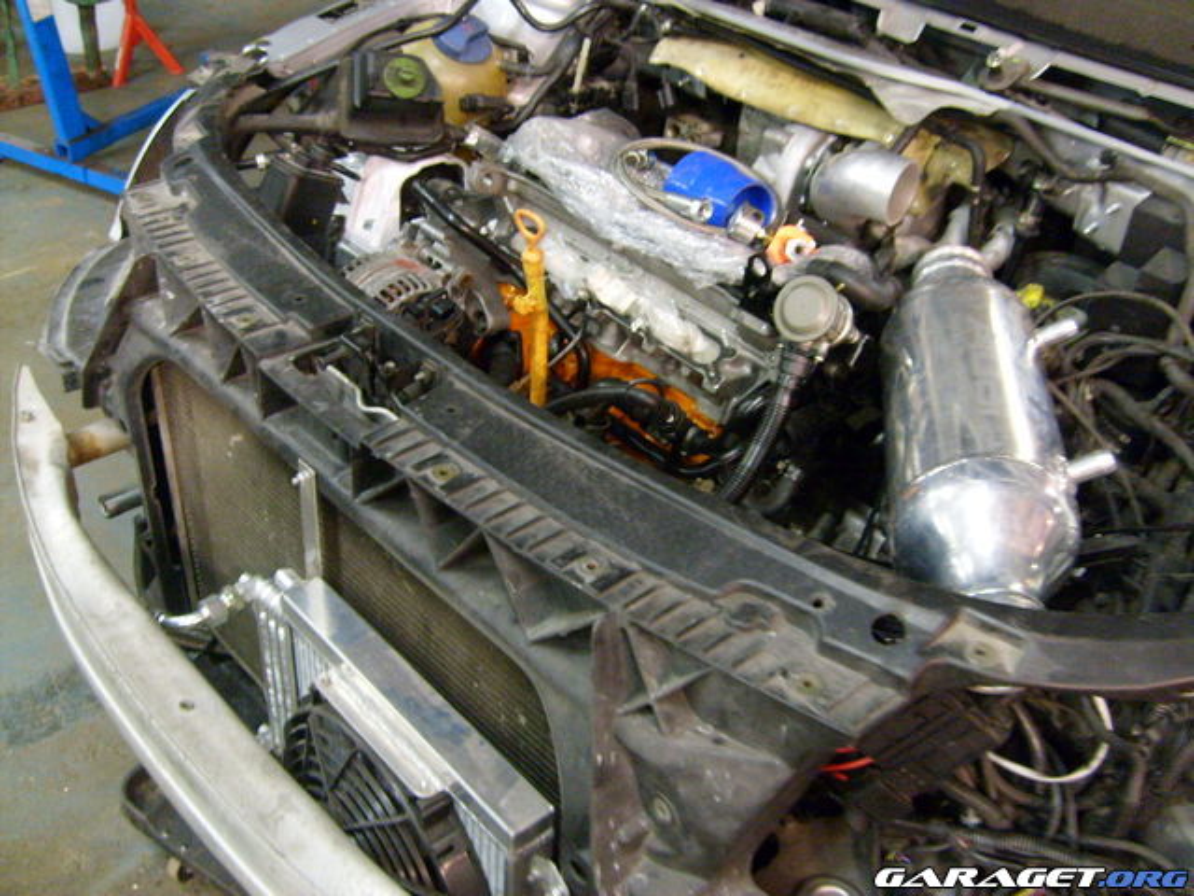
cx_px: 597
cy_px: 448
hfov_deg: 52.6
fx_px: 1207
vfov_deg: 40.7
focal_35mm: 35
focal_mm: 5.8
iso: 200
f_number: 2.8
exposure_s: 1/3
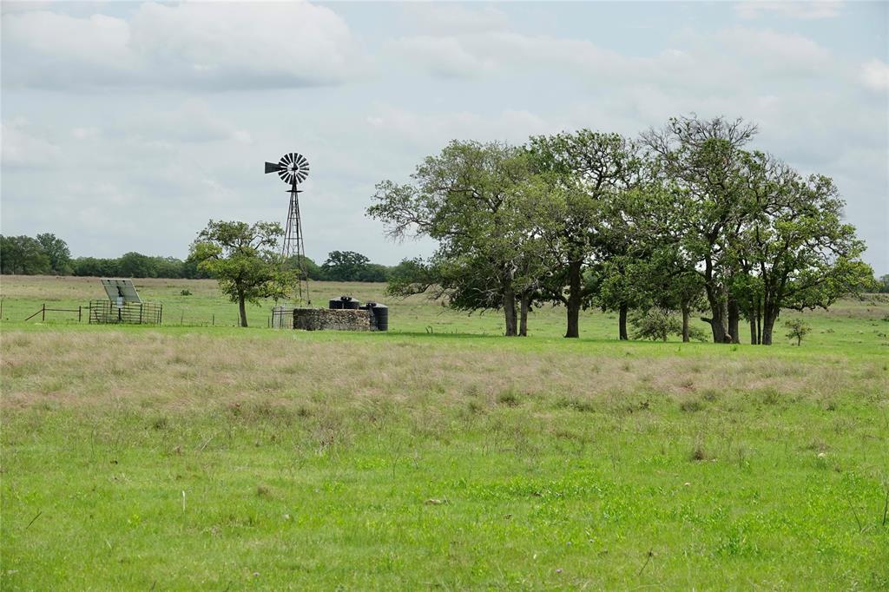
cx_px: 444
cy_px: 296
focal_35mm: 107
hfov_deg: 19.1
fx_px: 2641
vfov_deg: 12.8
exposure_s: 1/800
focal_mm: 39.42
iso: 100
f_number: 4
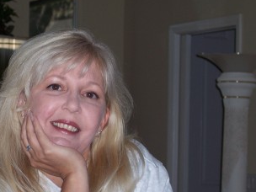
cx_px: 68
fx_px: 1279
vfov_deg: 8.6
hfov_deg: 11.4
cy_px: 106
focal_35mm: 173
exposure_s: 1/125
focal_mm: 24
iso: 100
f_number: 4.8
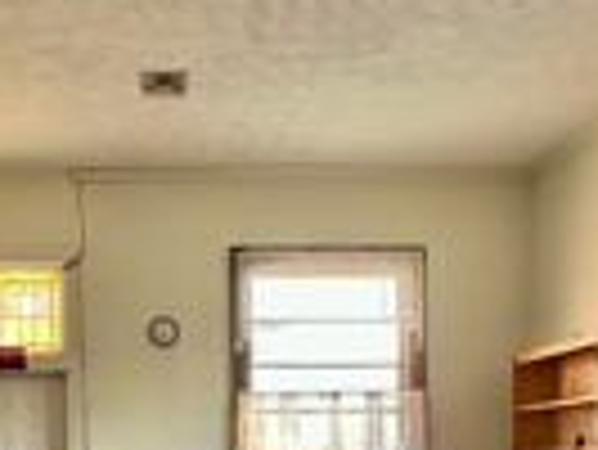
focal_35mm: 42
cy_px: 472
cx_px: 171
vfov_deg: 31.3
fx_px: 726
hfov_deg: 43.7
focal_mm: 2.22
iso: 320
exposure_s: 1/99
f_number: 2.2
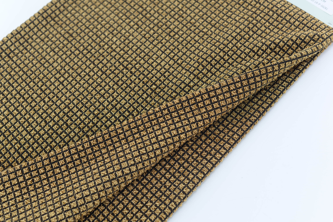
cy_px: 111
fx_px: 463
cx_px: 166
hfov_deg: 39.6
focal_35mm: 50
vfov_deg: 27.0
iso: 100
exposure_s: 1/80
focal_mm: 50
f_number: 4
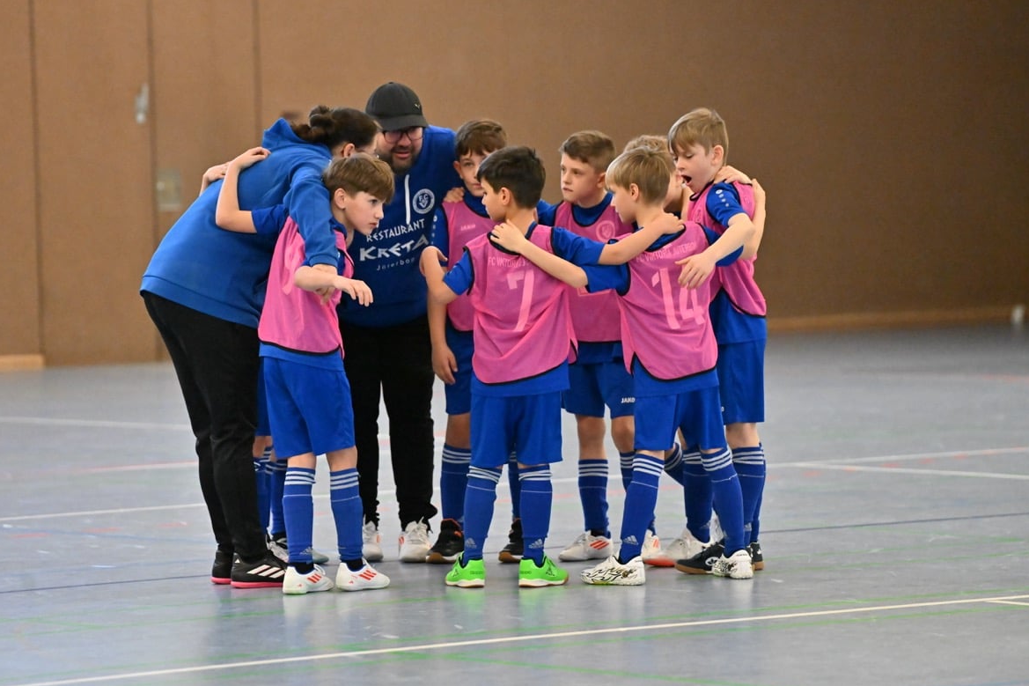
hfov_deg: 9.9
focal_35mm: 208
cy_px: 347
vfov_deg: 6.6
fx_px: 5944
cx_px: 546
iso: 8000
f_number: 3.5
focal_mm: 190
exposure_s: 1/1000
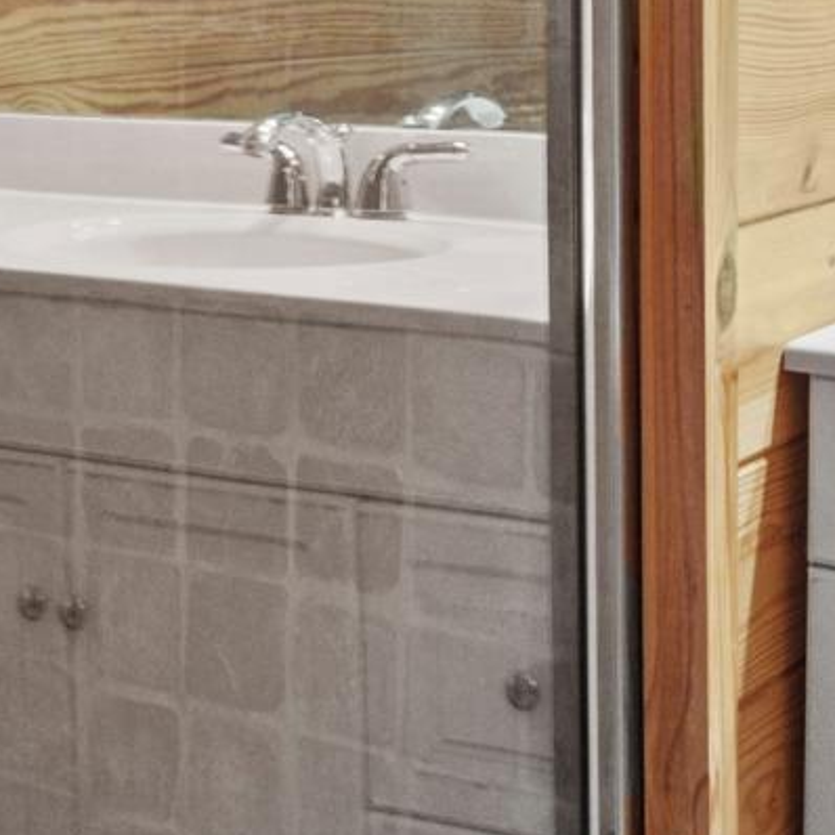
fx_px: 2183
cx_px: 575
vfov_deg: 20.4
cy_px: -142
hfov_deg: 21.5
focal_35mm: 80
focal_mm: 10
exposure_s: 1
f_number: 8
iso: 800
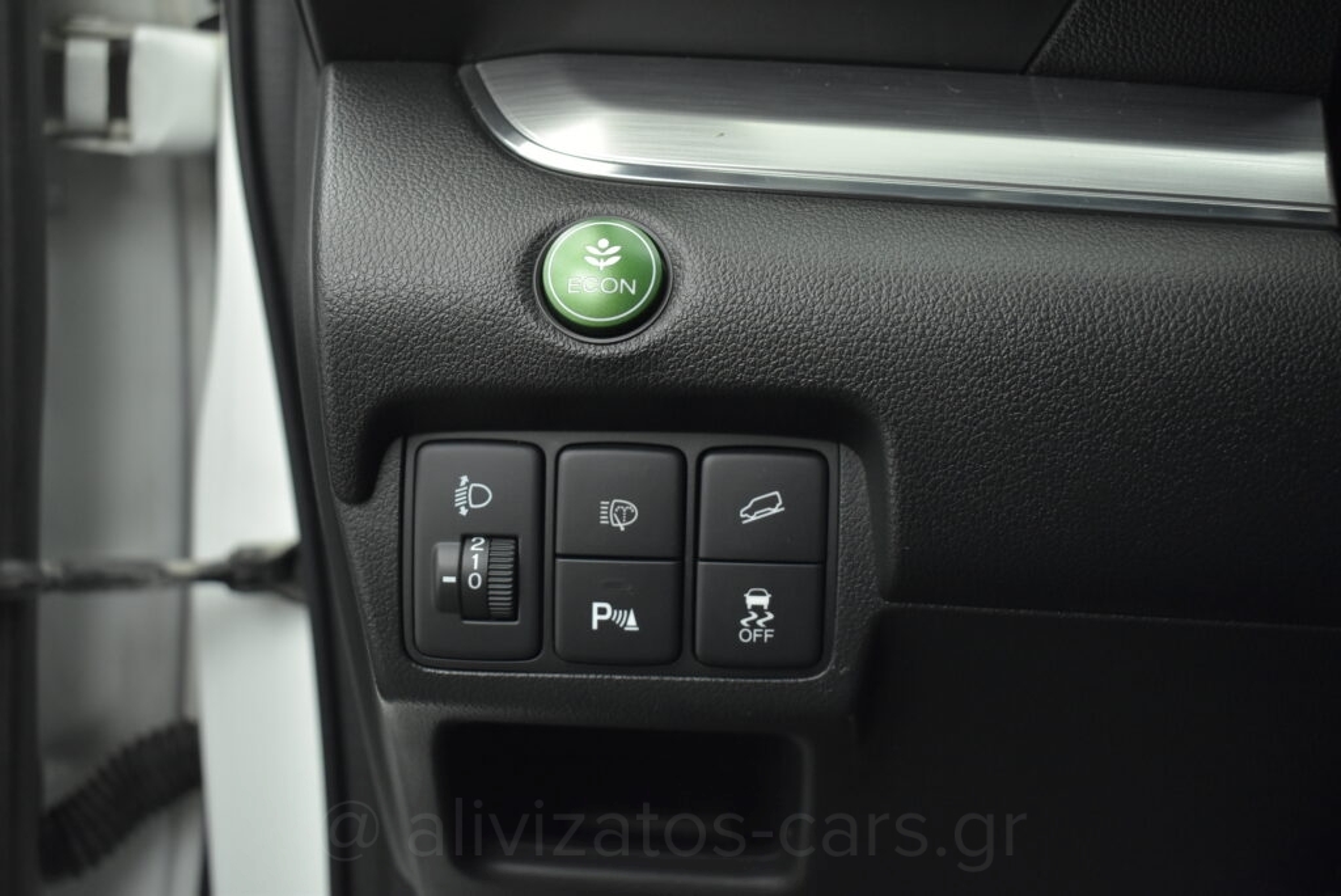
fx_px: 1565
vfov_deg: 31.9
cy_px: 448
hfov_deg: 46.4
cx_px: 670
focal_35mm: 42
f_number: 4.2
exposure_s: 1/60
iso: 1600
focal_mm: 28
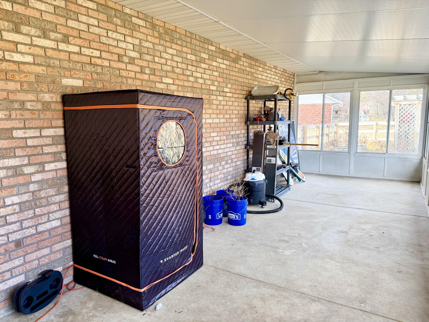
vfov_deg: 56.8
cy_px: 161
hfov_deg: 71.6
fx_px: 297
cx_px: 214
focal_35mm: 24
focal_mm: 6.76
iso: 100
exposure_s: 1/323
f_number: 1.78
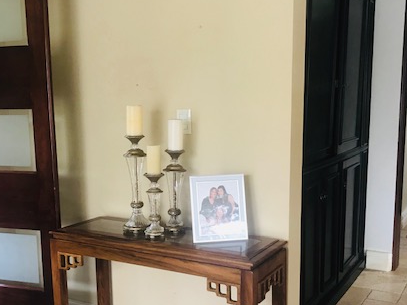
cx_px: 184
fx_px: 517
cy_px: 195
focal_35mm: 44
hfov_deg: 42.9
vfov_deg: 32.7
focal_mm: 3.99
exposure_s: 1/15
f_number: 1.8
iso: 40
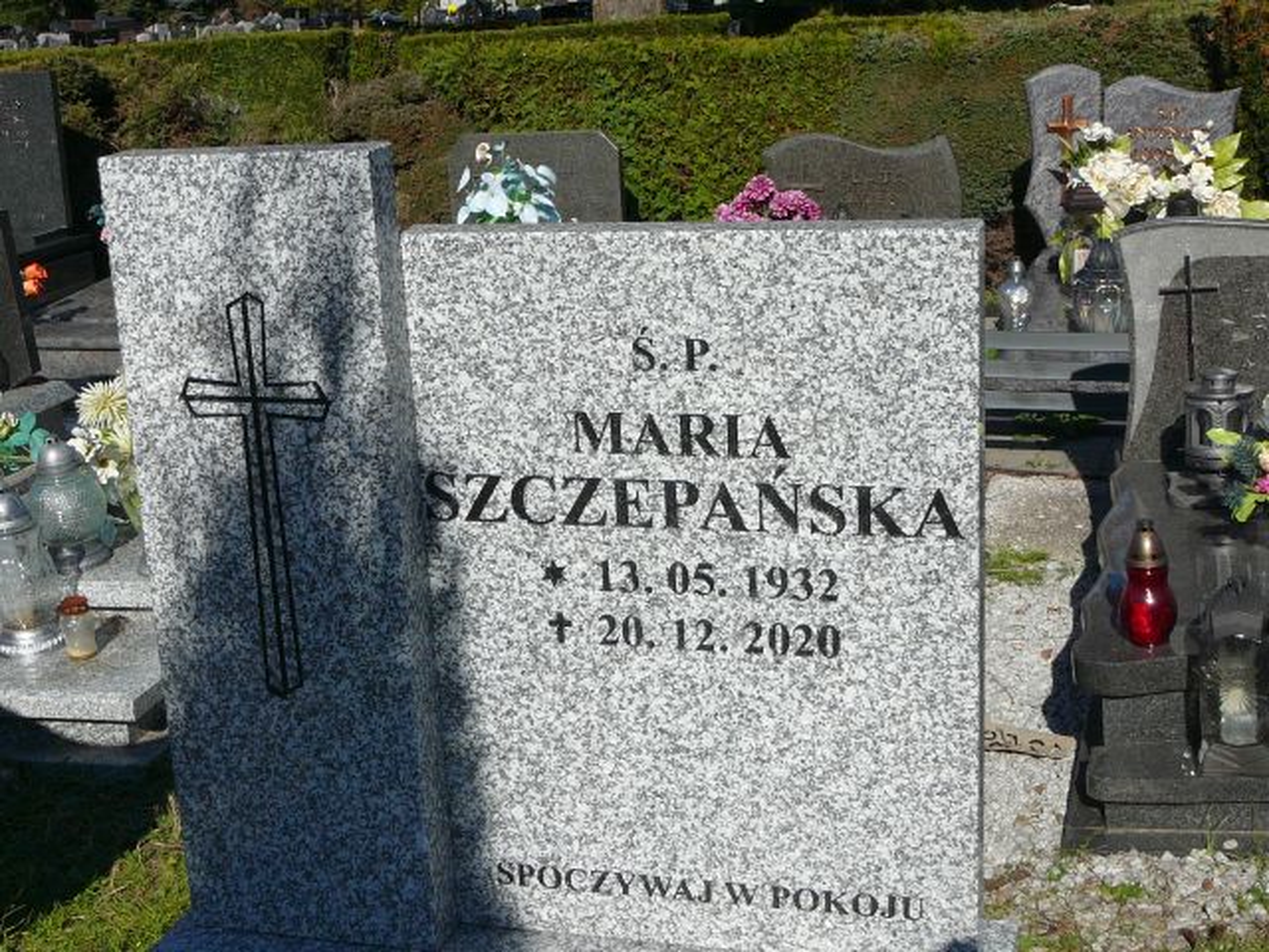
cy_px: 476
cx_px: 634
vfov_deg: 28.0
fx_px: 1906
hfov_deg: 36.8
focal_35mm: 52
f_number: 5.6
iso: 80
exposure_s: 1/500
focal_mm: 7.8
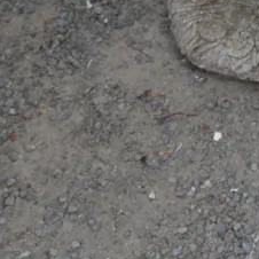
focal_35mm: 120
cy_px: -215
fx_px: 1016
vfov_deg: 13.1
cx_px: 439
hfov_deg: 13.3
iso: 200
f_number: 5.6
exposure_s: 1/250
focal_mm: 15
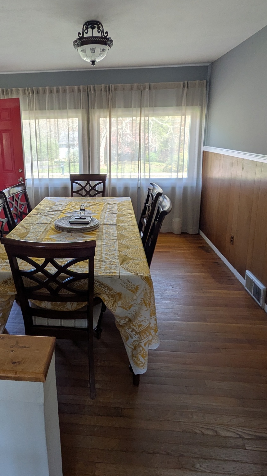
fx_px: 290
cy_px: 191
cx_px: 86
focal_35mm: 23
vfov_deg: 77.8
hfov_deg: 48.6
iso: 62
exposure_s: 1/120
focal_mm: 1.83
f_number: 2.2
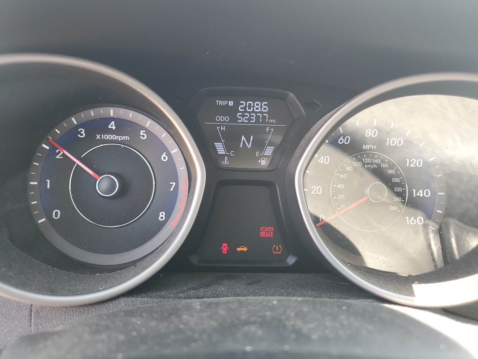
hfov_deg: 67.3
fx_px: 359
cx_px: 239
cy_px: 180
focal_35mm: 26
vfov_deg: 53.1
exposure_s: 1/120
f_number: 1.5
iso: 69
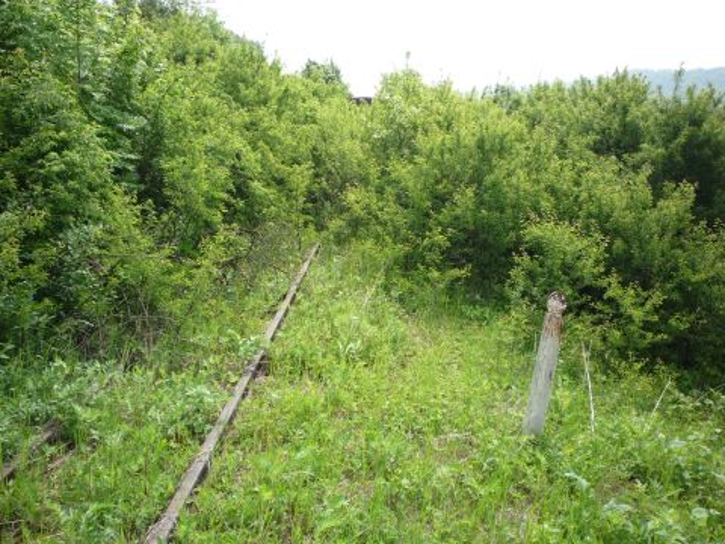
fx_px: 670
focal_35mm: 32
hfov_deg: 56.8
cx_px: 362
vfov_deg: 44.2
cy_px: 272
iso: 100
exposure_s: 1/320
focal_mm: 5.2
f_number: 4
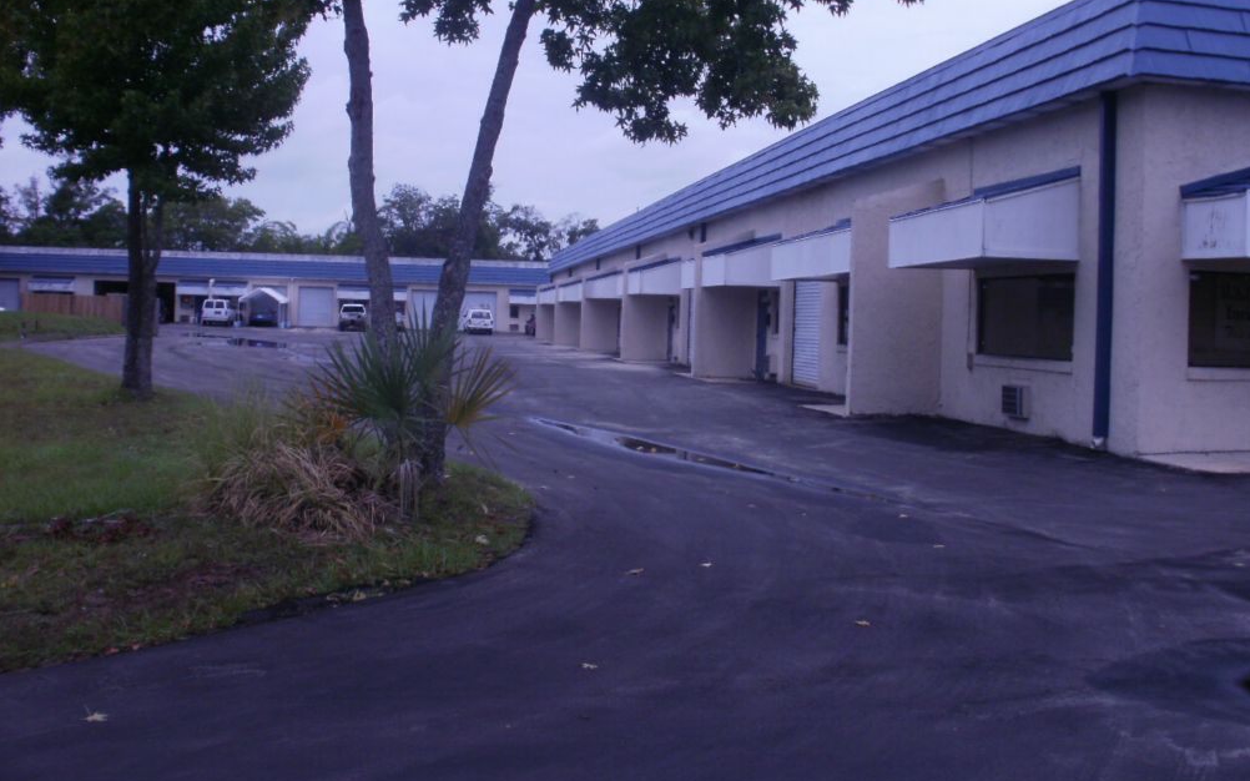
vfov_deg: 32.7
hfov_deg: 50.4
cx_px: 636
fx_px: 1328
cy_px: 348
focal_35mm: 39
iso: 100
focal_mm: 6.3
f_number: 5.6
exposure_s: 1/400
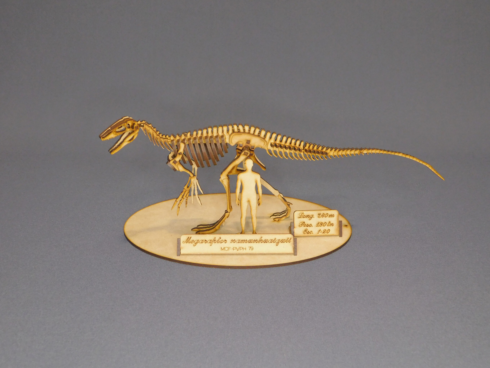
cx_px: 245
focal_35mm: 36
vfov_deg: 39.7
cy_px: 184
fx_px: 510
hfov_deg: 51.4
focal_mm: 6.3
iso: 400
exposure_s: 1/13
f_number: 3.5
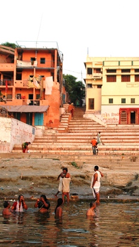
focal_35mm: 60
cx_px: 100
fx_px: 392
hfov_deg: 20.0
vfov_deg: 35.0
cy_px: 125
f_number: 4
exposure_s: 1/320
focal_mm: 25
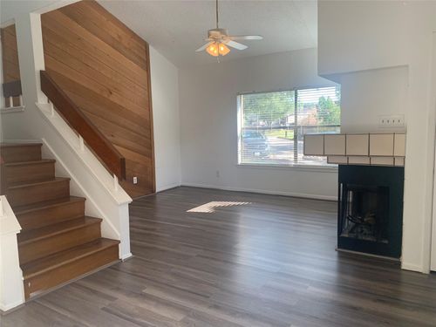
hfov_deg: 67.3
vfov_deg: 53.1
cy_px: 164
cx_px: 218
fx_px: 327
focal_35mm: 26
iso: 50
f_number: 1.8
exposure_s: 1/121
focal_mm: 4.25
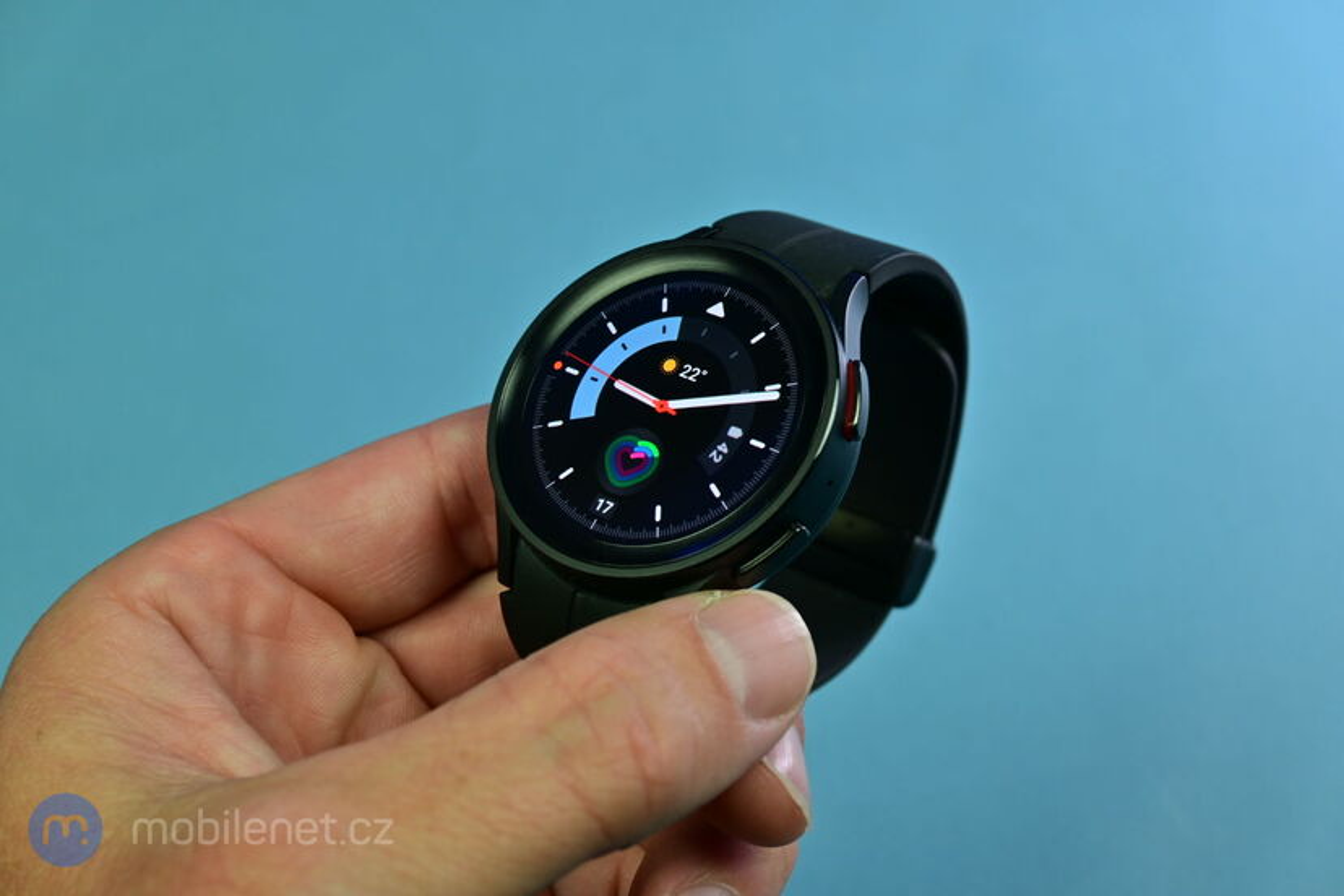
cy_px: 448
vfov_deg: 30.8
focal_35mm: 44
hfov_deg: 45.0
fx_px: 1624
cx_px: 672
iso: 140
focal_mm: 29
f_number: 6.3
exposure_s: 1/50
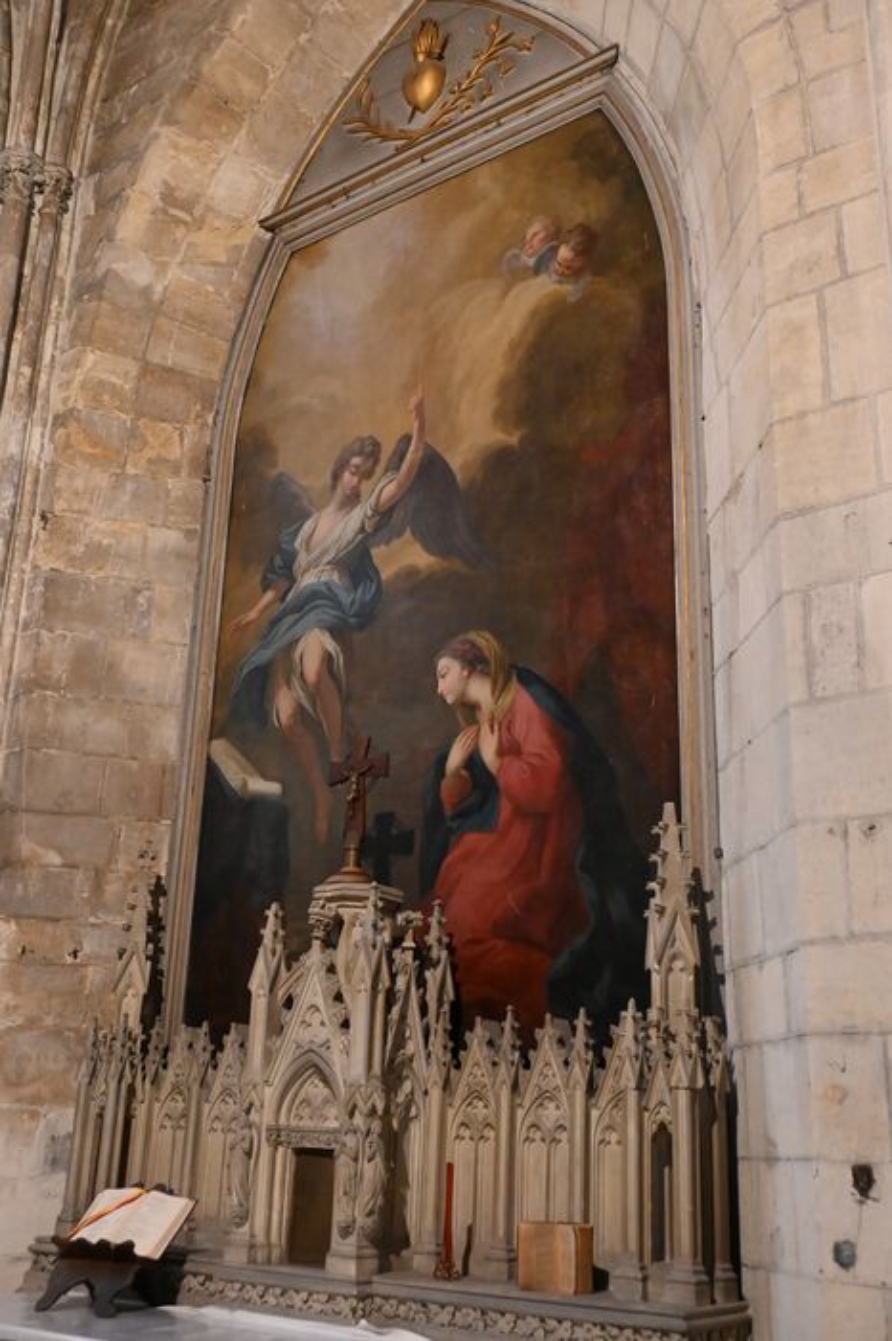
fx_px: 1339
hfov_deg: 36.8
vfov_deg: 53.2
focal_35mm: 36
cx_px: 446
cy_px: 670
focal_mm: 36
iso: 10000
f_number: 4.8
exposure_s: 1/60
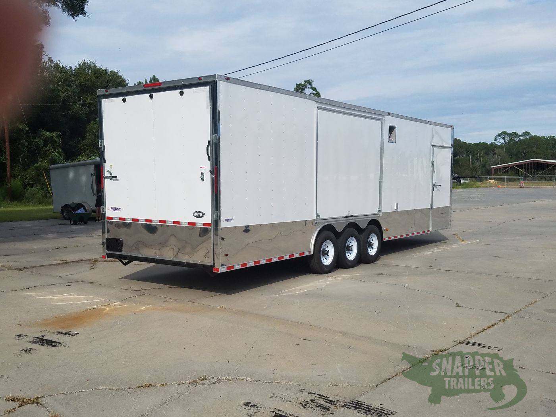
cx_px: 278
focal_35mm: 26
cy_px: 208
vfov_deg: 53.1
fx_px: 418
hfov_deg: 67.3
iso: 50
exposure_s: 1/2944
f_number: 1.7
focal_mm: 4.2
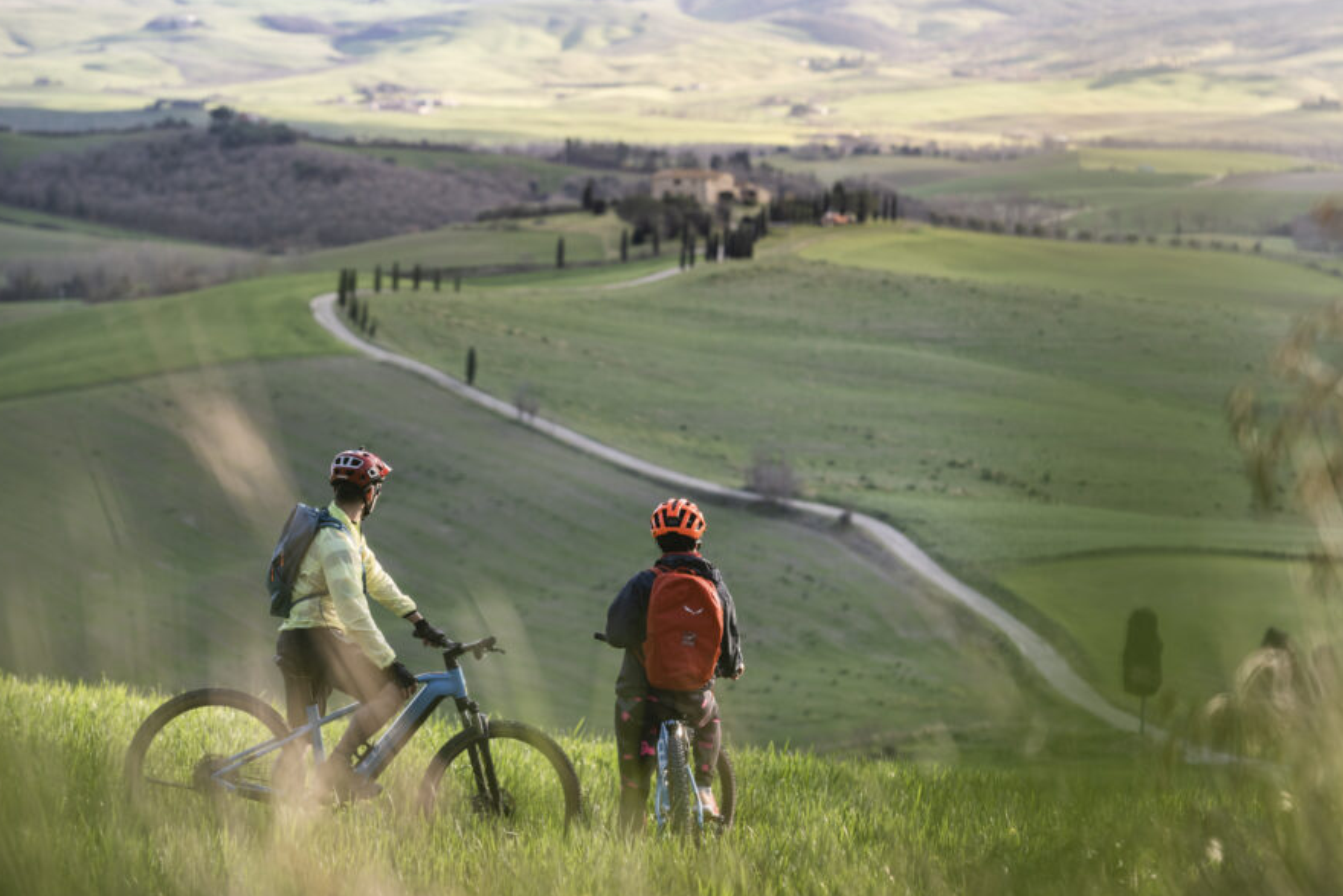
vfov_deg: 9.7
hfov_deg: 14.4
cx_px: 736
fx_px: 5298
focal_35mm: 142
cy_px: 382
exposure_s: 1/320
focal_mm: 122
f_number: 4.5
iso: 200
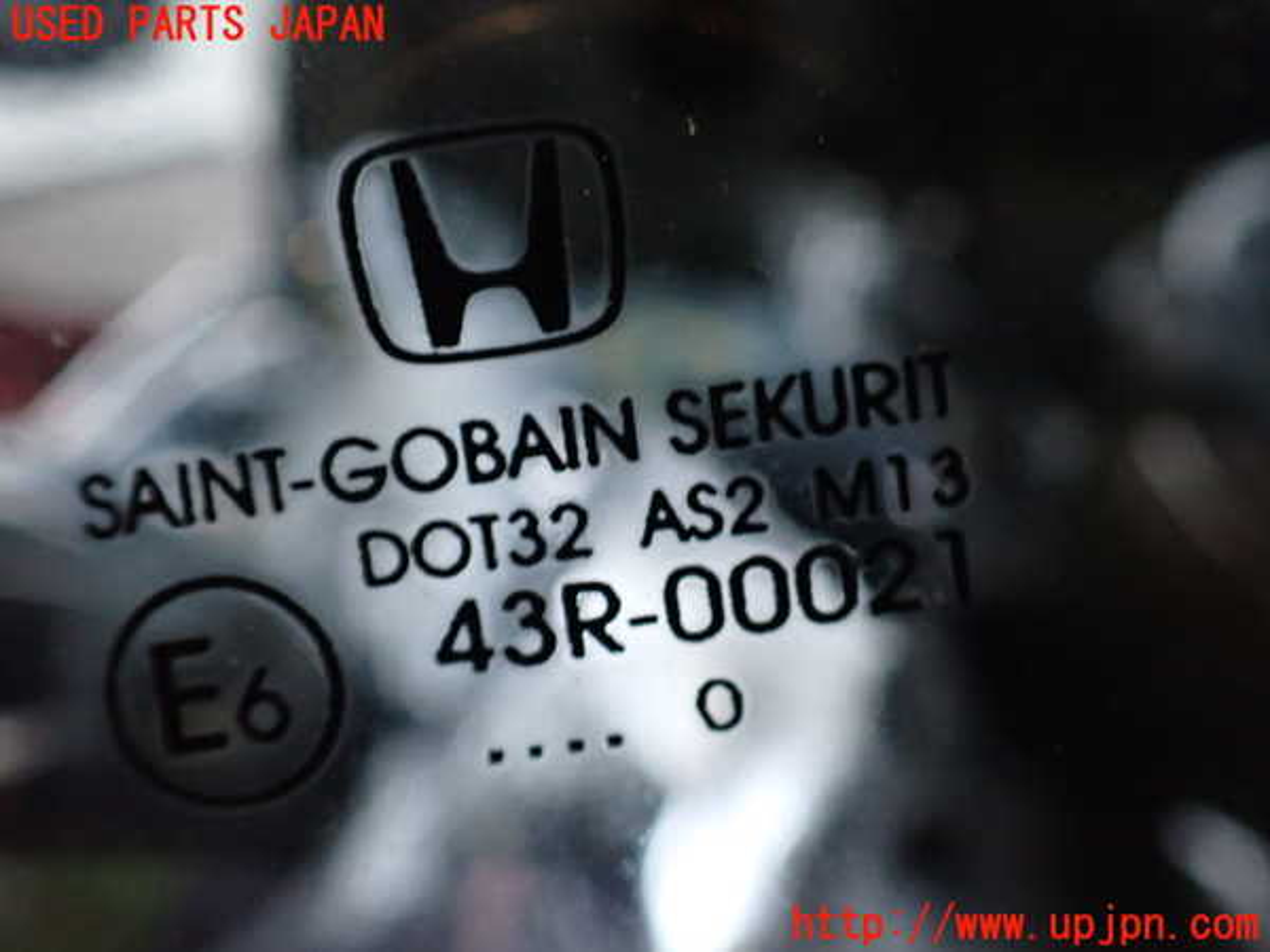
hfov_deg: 60.0
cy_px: 476
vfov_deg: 46.8
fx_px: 1101
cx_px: 635
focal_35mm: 30
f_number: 2.3
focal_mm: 5.4
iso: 1000
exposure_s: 1/30
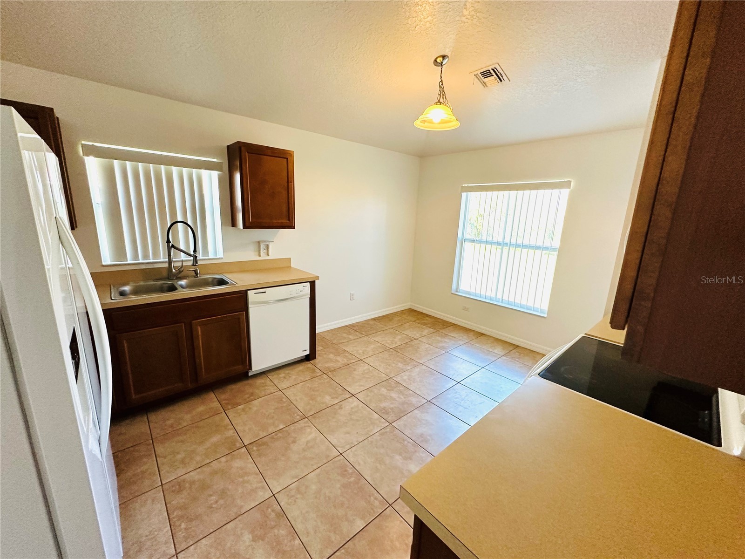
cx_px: 372
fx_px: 301
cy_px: 280
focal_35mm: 14
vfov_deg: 85.7
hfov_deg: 102.1
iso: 250
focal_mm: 2.22
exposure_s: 1/120
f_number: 2.2
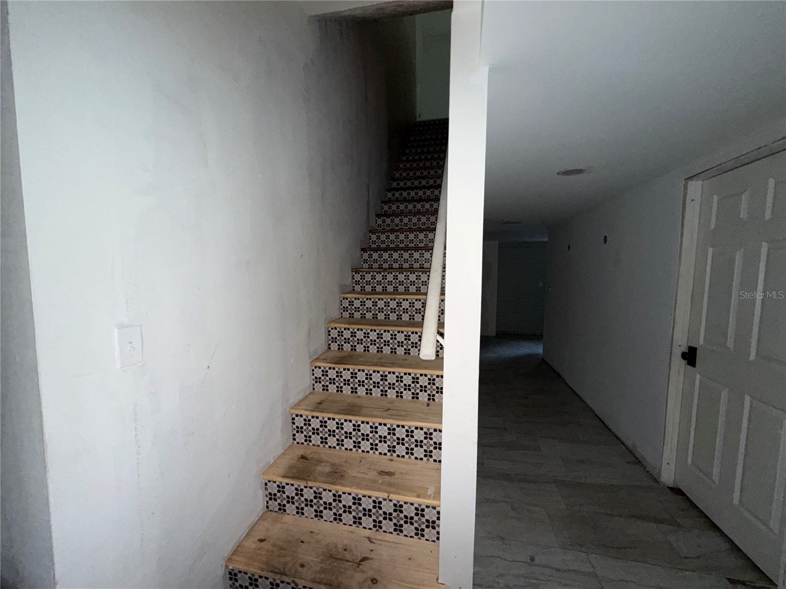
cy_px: 294
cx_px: 393
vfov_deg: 85.7
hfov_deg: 102.1
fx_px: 318
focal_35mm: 14
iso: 200
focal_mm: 2.22
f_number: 2.2
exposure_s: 1/30
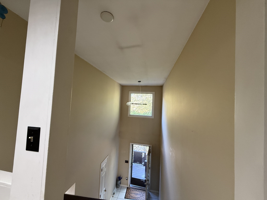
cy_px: 100
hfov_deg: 102.1
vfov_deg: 85.7
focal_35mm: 14
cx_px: 134
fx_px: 108
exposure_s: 1/75
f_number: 2.2
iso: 320
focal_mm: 2.22
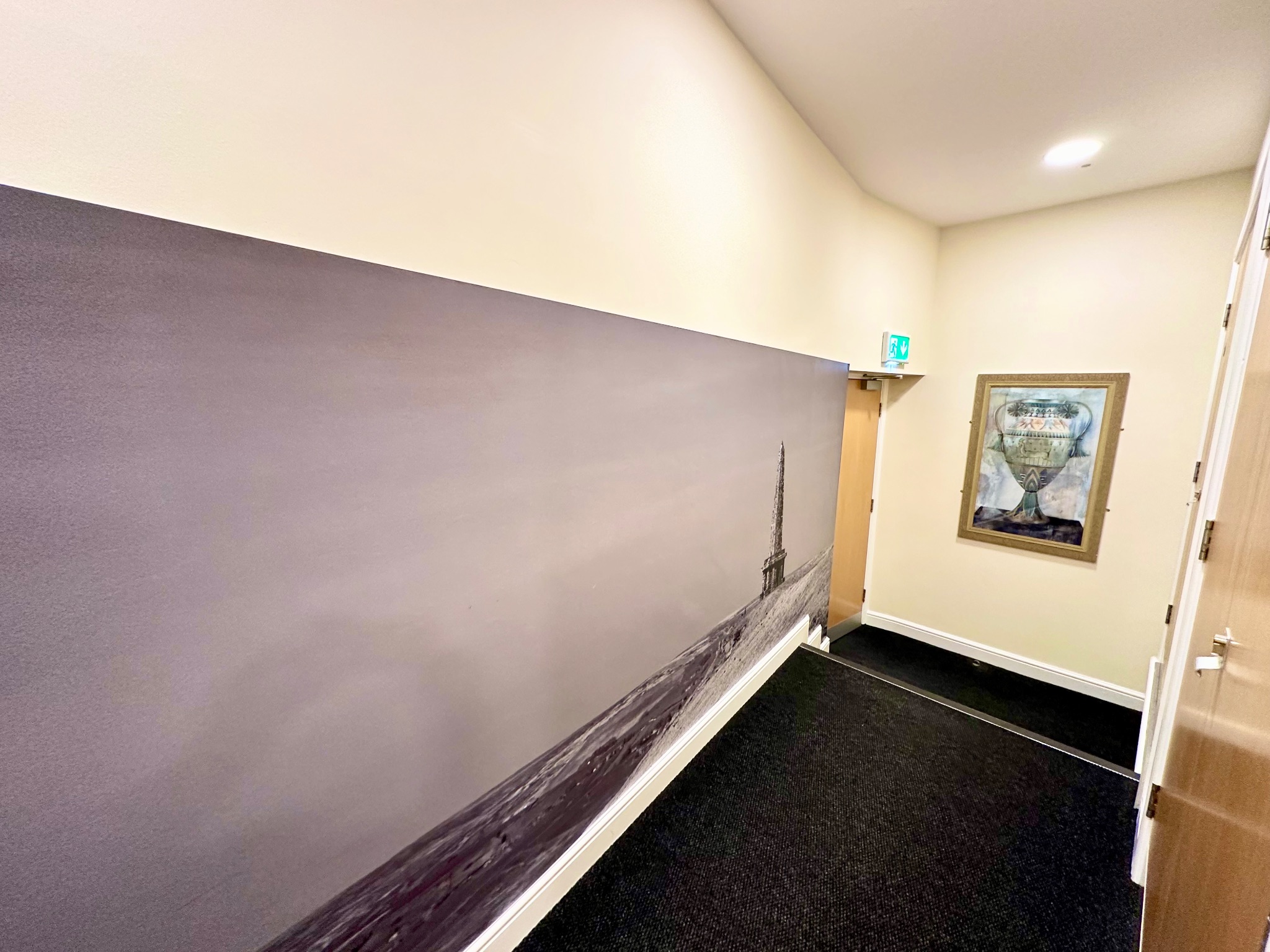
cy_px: 476
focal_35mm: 14
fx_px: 514
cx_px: 635
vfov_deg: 85.7
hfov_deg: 102.1
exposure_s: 1/50
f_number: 2.2
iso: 200
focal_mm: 2.22
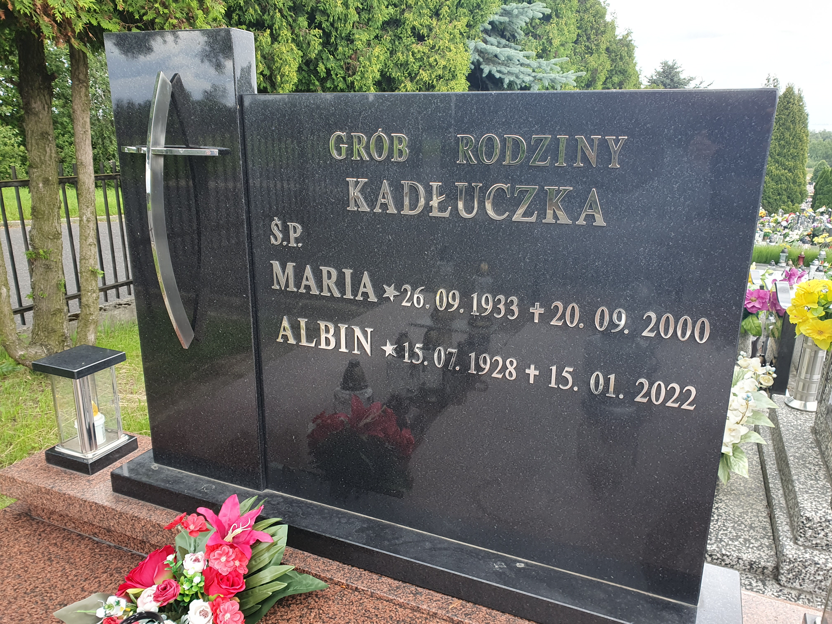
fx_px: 625
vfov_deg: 53.1
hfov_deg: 67.3
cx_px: 416
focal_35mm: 26
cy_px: 312
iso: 50
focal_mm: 4.32
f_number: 2.4
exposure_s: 1/100
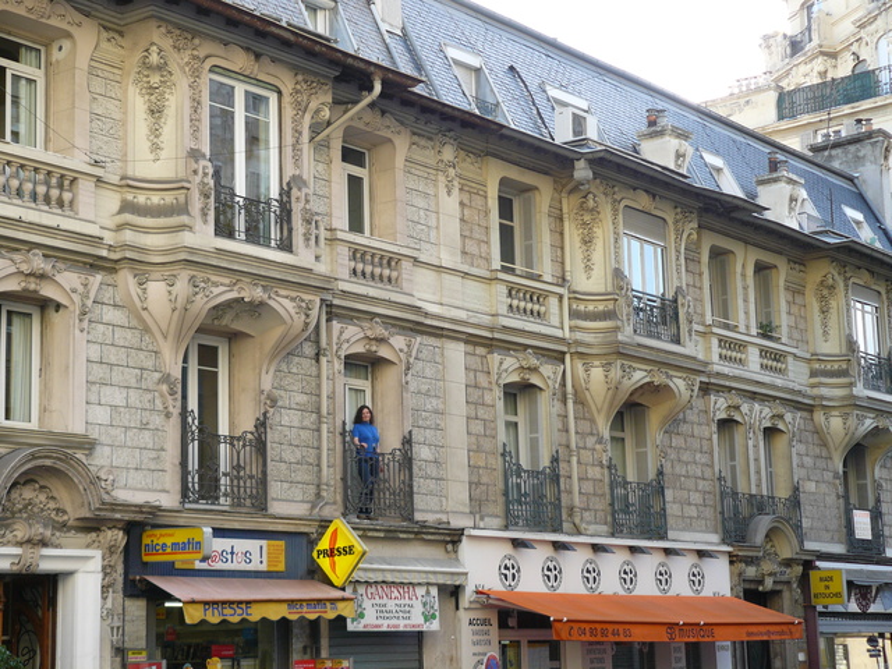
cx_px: 446
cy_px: 334
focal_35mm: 67
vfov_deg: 21.9
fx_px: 1726
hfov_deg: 29.0
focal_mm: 11.2
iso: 100
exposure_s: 1/125
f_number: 3.2
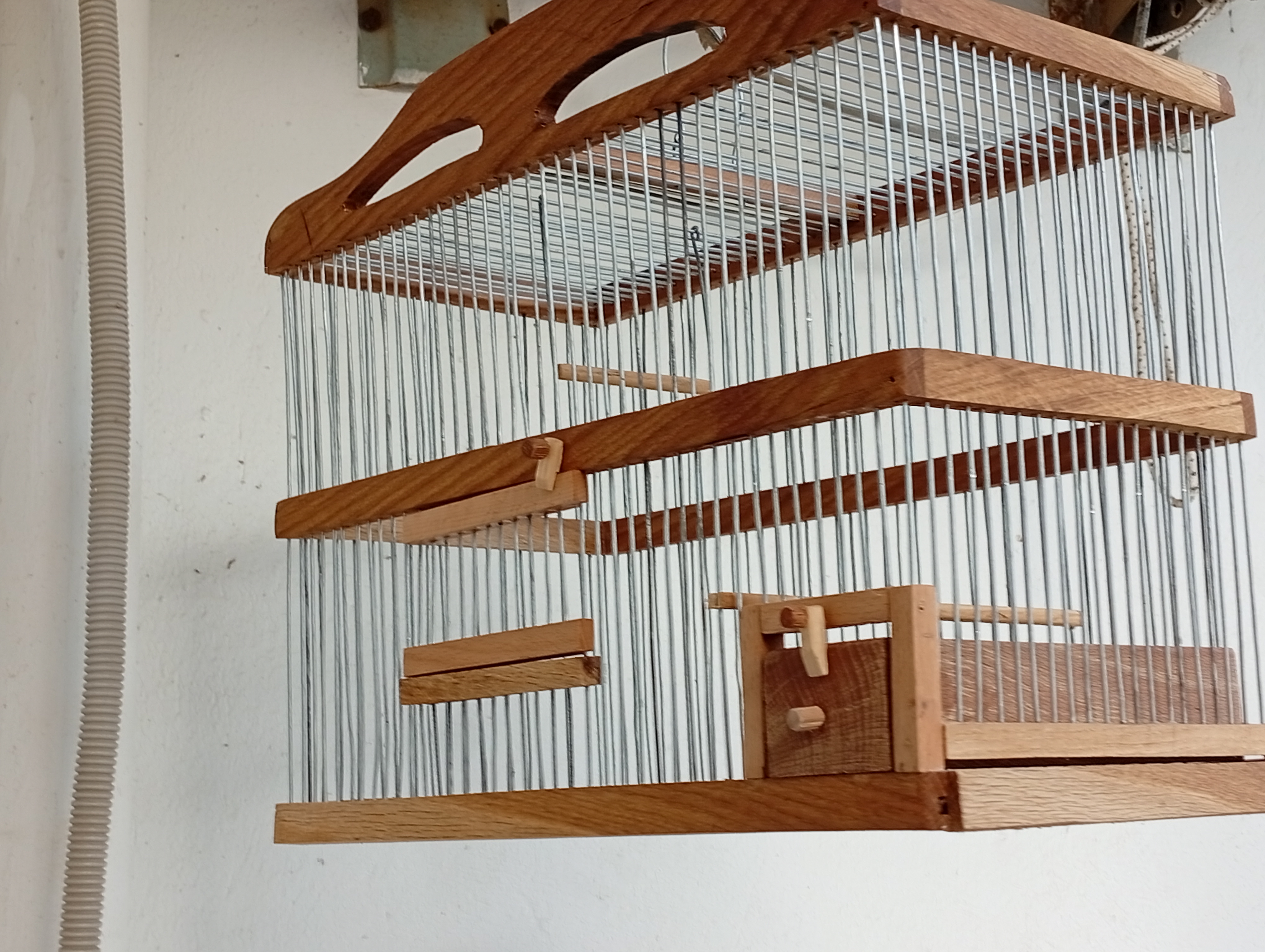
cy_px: 476
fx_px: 1976
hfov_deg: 35.5
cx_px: 632
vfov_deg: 27.1
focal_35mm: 54
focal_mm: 3.98
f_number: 1.8
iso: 57
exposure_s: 1/50
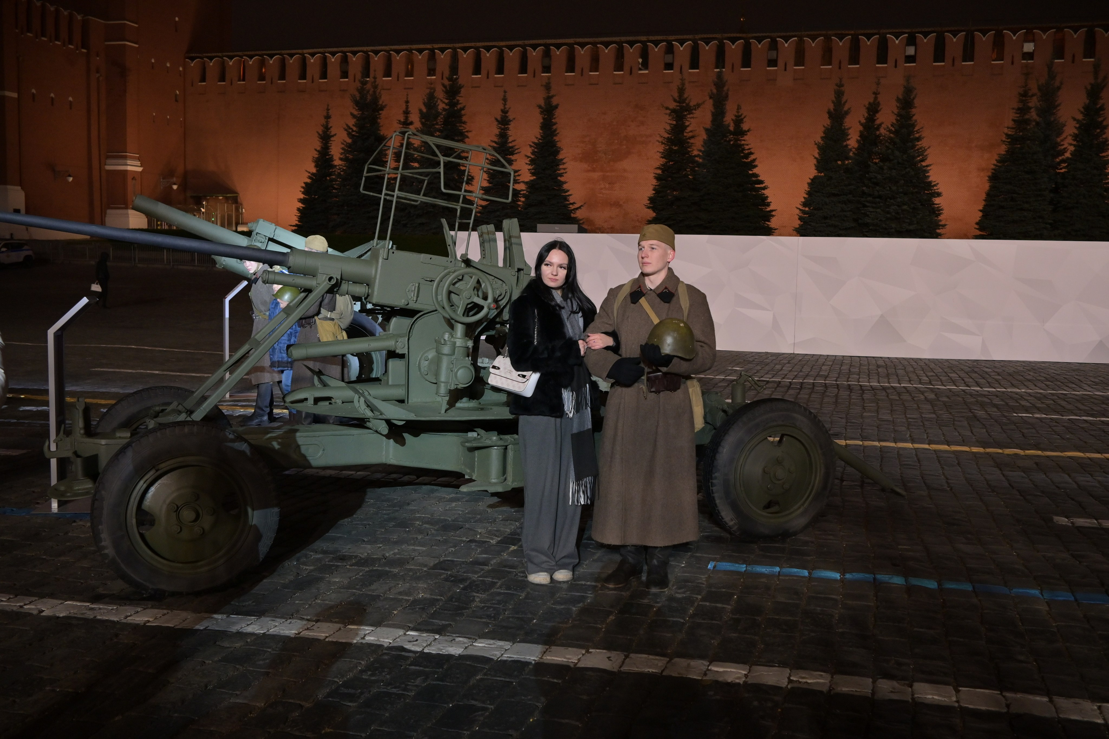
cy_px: 370
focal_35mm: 36
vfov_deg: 36.9
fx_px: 1109
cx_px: 554
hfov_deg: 53.1
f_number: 4.5
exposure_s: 1/100
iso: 800
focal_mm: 24
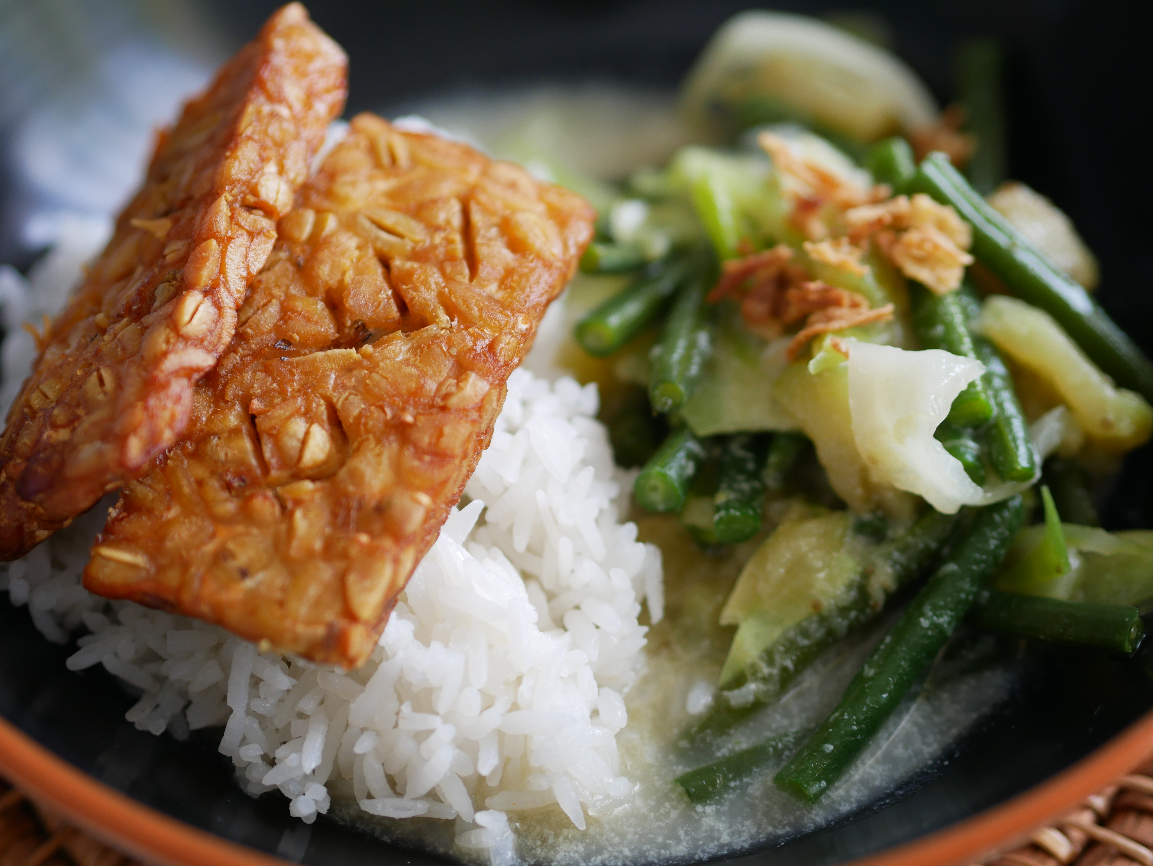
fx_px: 2999
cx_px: 576
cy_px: 433
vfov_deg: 16.4
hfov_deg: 21.8
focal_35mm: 90
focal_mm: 45
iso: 200
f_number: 1.8
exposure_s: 1/200
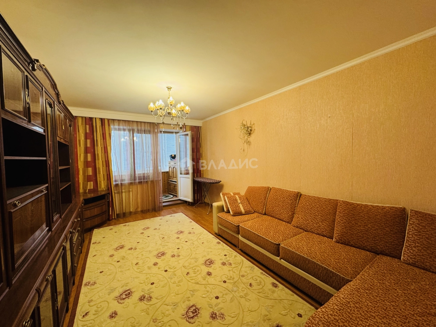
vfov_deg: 85.7
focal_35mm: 14
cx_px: 218
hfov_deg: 102.1
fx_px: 176
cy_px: 164
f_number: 2.2
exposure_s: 1/50
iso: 200
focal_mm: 2.22
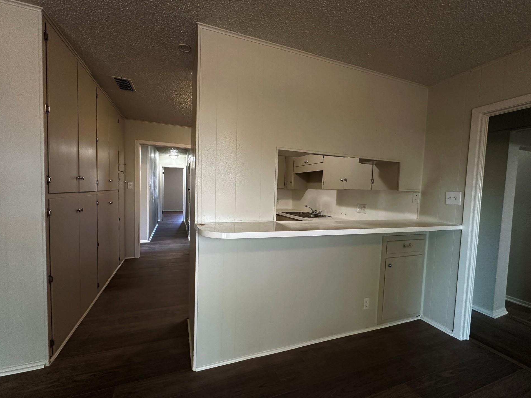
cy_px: 203
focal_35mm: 15
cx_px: 259
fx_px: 230
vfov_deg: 81.8
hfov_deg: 98.1
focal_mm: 2.22
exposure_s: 1/120
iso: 250
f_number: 2.2
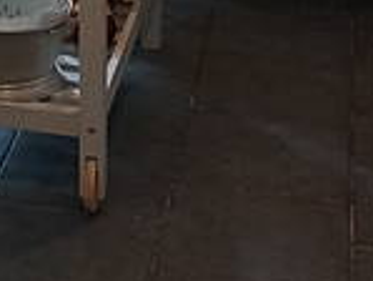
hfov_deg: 12.9
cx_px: -223
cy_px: -346
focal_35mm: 143
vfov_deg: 9.5
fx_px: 1542
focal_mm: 4
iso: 250
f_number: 1.8
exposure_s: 1/33
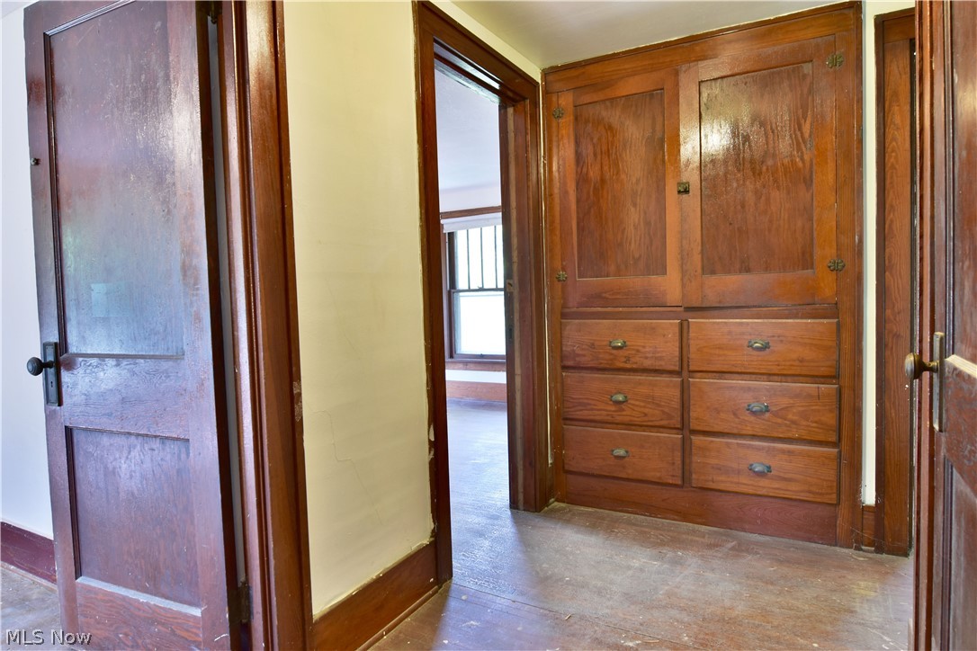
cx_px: 488
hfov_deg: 81.2
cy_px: 326
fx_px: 570
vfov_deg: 59.5
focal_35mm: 21
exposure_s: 1/6
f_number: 4.5
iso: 200
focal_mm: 14
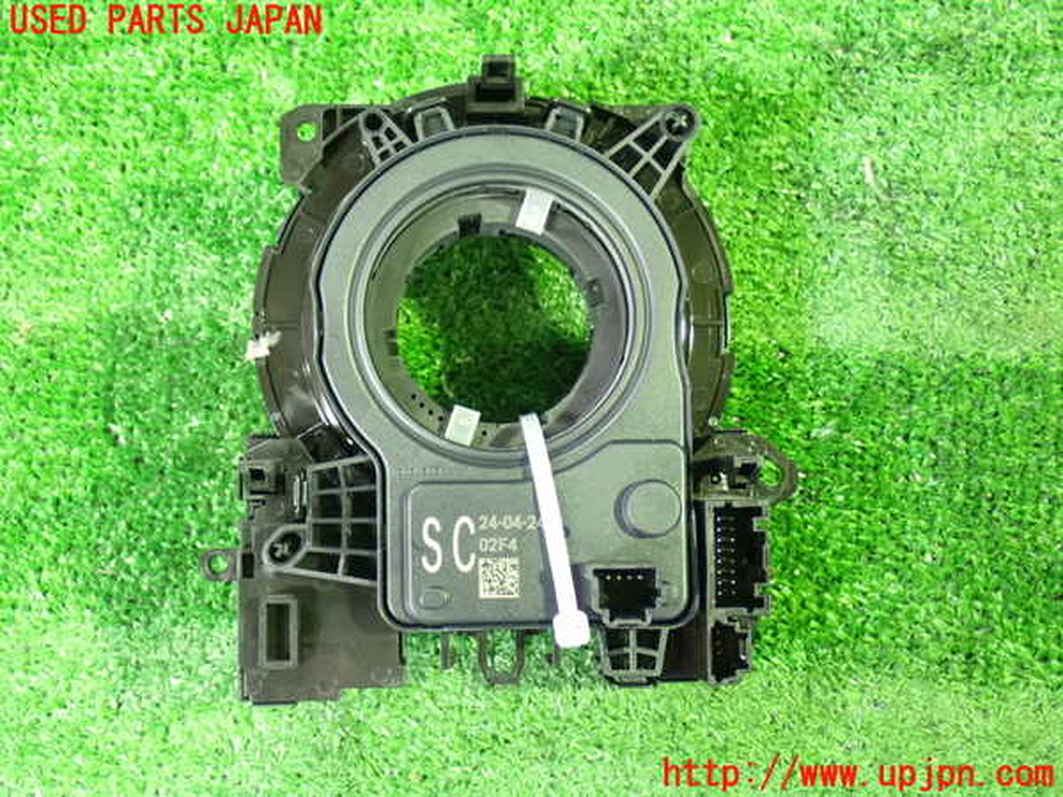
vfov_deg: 27.0
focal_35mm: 54
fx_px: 1658
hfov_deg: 35.5
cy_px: 398
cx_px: 532
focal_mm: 9.65
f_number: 3.3
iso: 1250
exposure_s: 1/13
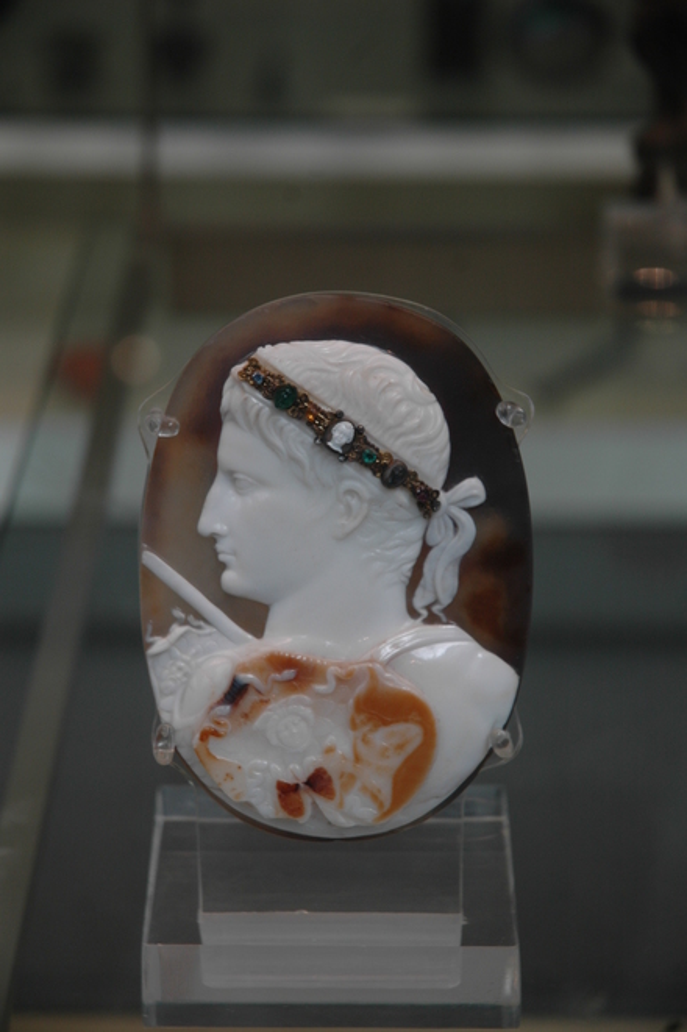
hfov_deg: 13.0
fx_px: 3009
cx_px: 344
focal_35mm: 105
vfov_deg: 19.5
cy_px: 516
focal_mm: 70
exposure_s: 1/60
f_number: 4.5
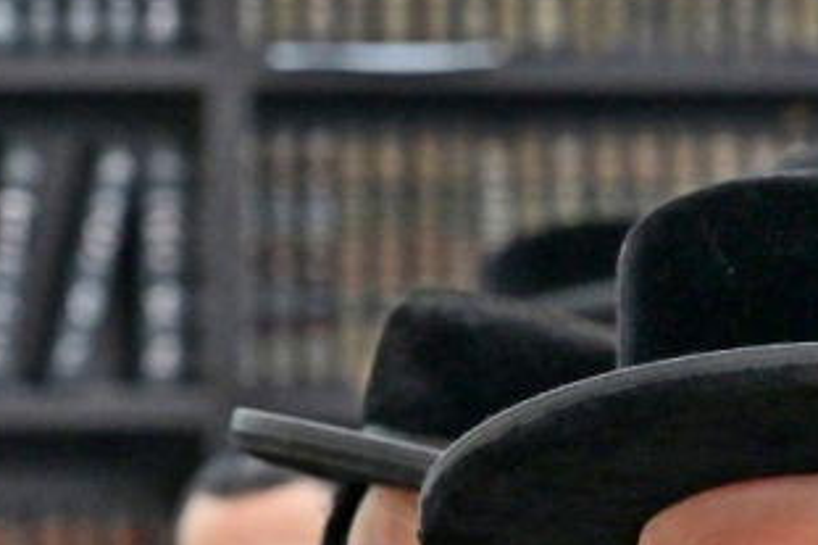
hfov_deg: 3.8
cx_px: 763
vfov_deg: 2.5
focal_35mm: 544
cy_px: 816
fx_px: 12354
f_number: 4
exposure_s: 1/320
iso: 800
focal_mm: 110
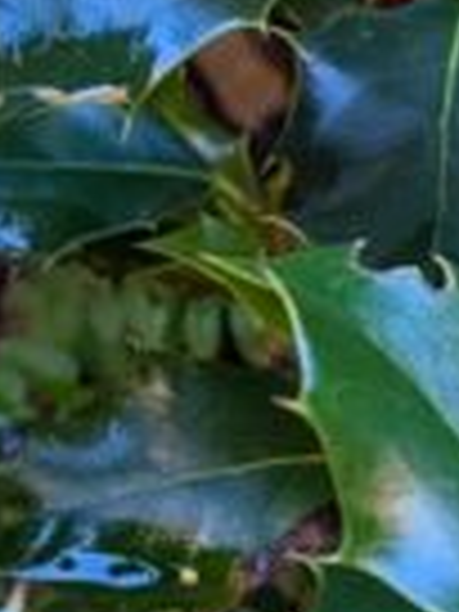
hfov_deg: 8.2
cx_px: 205
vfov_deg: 10.9
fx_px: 3200
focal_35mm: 181
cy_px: 320
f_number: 1.85
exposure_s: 1/189
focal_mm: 6.81
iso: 491
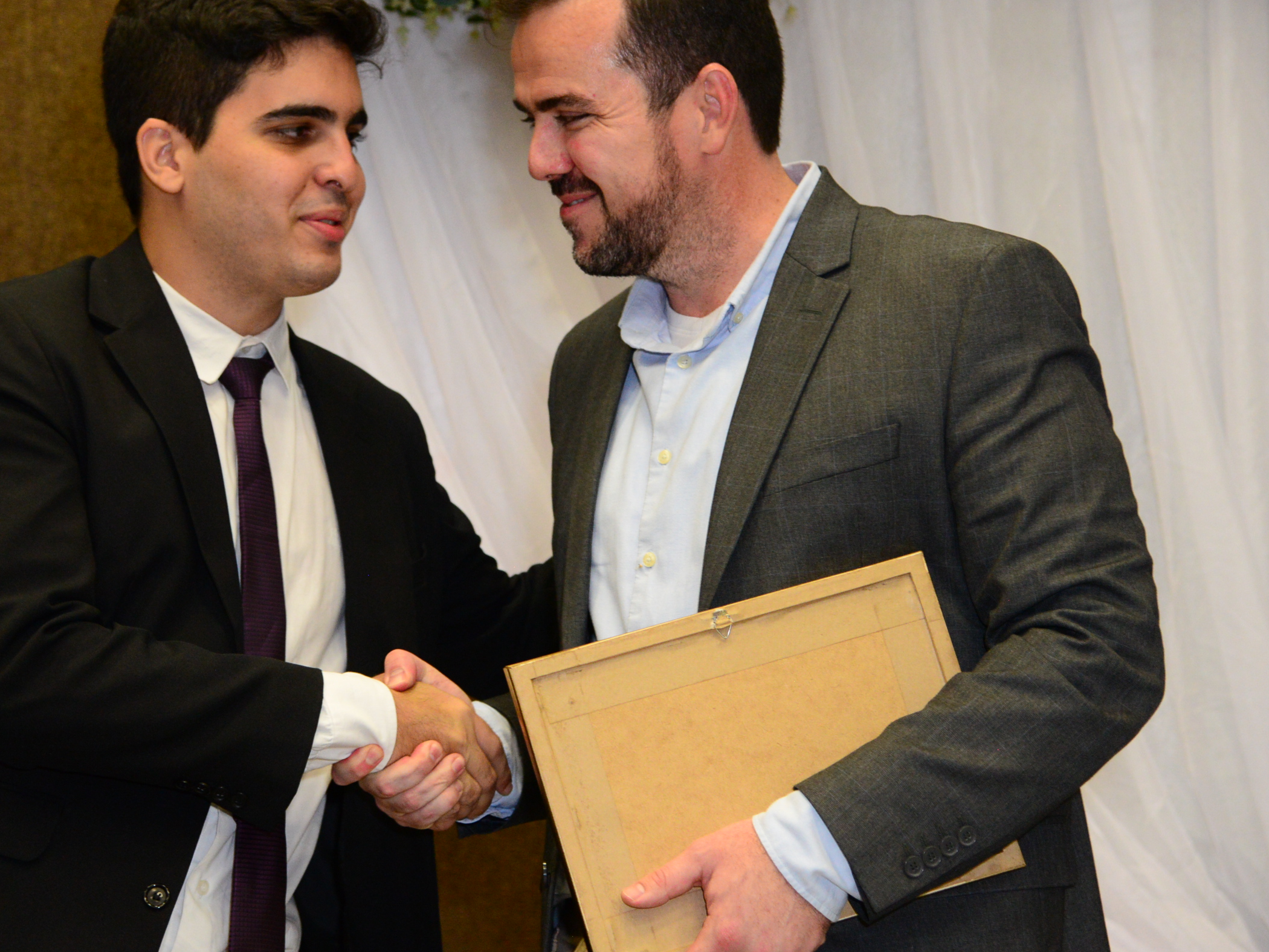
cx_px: 531
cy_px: 378
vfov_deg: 13.1
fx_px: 4143
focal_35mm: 113
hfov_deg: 17.4
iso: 3200
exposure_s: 1/125
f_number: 4
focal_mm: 82
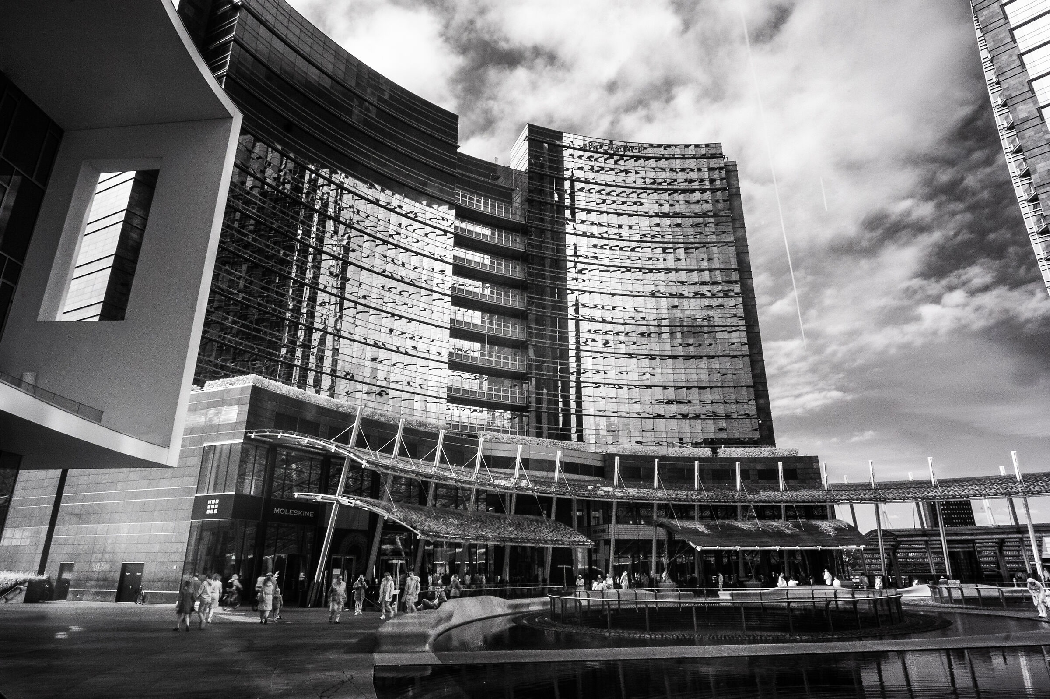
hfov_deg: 81.3
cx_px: 525
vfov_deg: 59.4
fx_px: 612
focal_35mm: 21
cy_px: 350
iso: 400
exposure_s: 1/13
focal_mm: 14
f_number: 16
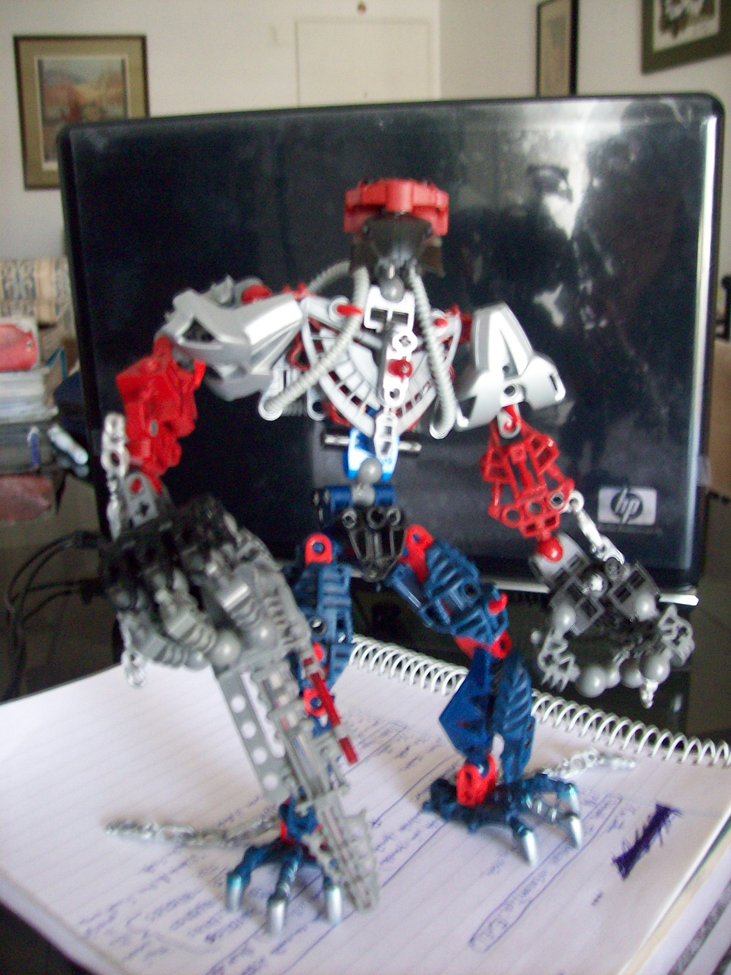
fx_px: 1014
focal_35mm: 36
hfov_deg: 39.7
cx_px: 366
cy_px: 488
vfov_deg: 51.4
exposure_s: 1/8
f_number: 2.7
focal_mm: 6
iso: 160
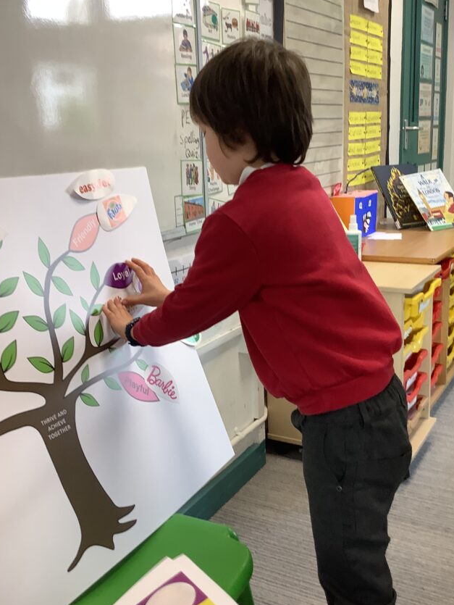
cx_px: 237
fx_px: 664
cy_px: 283
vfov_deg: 48.9
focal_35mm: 38
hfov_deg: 37.7
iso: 100
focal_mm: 3.3
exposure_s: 1/50
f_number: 2.4
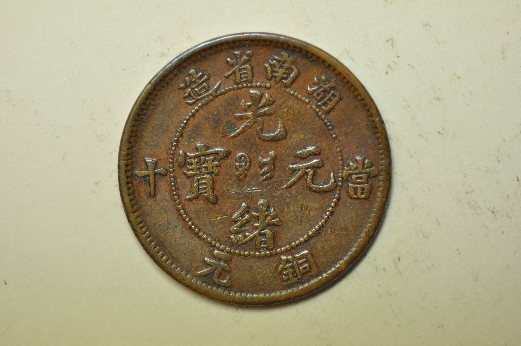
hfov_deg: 22.6
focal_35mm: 90
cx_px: 260
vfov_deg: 15.2
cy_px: 173
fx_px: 1301
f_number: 4
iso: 720
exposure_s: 1/250
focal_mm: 60
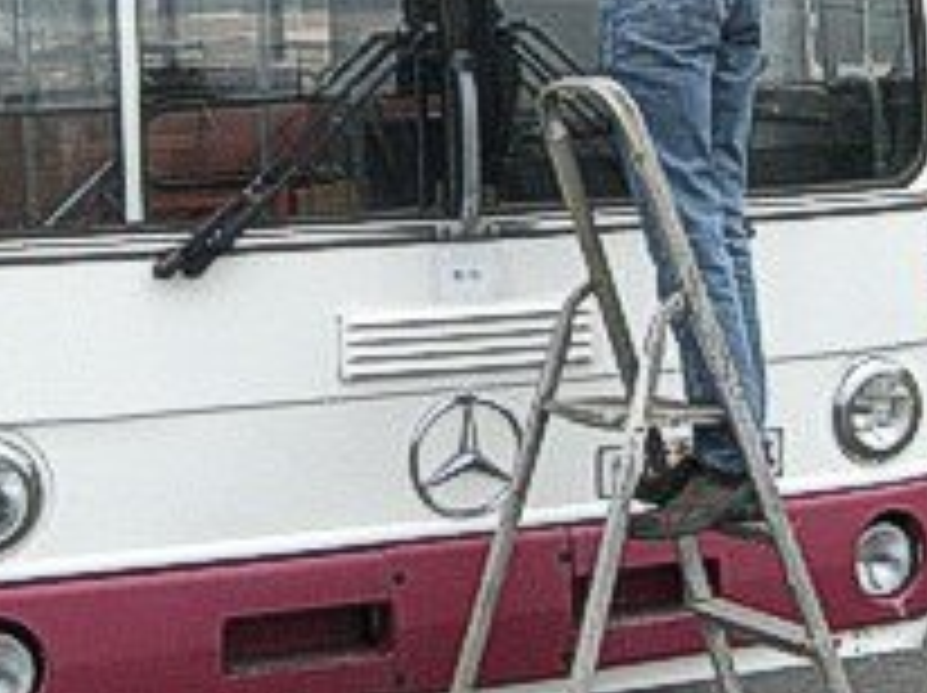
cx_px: 326
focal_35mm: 84
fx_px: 2247
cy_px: 97
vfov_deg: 17.3
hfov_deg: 23.2
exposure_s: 1/125
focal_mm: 6.3
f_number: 3.1
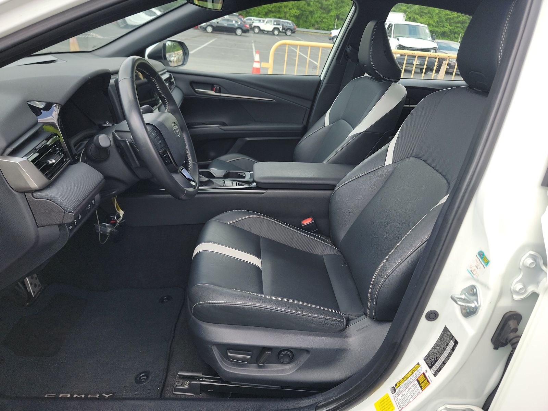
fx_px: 380
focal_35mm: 24
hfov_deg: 71.6
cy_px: 206
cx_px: 274
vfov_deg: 56.8
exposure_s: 1/153
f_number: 1.8
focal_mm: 6.7
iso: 50
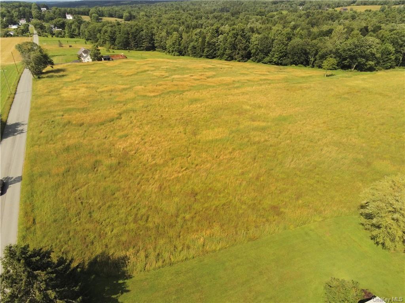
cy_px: 152
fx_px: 269
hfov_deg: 73.9
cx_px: 202
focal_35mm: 23
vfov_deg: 58.9
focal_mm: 4
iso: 145
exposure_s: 1/1923
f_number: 2.4
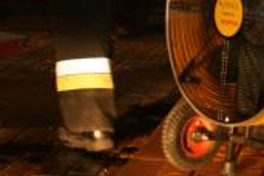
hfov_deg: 12.0
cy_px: -86
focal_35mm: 168
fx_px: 1232
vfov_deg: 8.0
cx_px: 292
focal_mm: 24
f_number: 2.8
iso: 800
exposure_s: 1/40
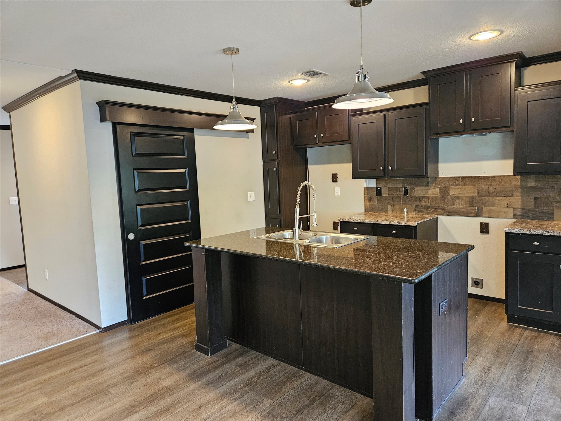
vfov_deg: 58.9
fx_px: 373
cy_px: 210
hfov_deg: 73.9
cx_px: 280
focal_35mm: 23
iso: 1000
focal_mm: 5.4
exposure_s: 1/120
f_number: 1.8
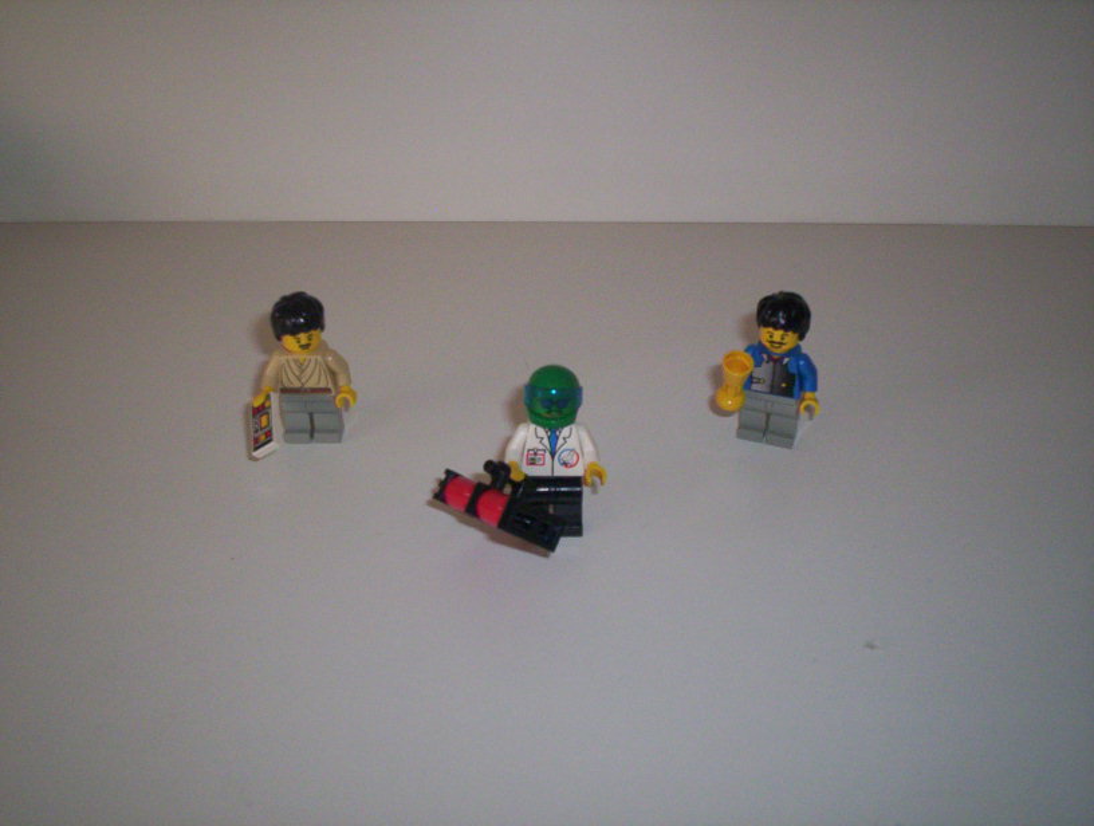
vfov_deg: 37.9
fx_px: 1204
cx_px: 547
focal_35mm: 38
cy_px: 413
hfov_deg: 48.9
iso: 140
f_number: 4.5
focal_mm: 4.99
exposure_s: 1/60
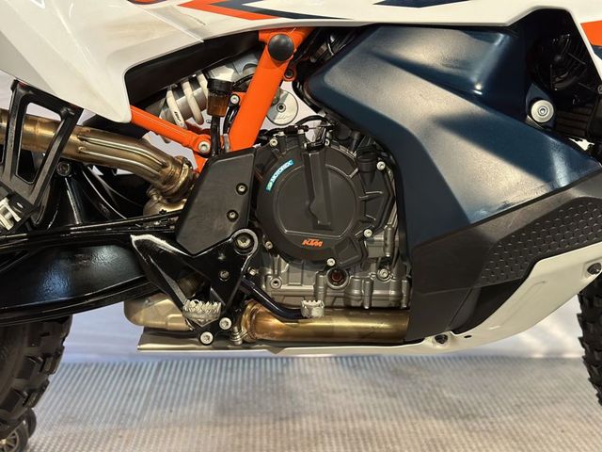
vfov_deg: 30.3
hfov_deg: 39.7
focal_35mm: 48
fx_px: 835
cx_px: 301
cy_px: 226
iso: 400
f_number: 1.78
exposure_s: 1/33
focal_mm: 6.86
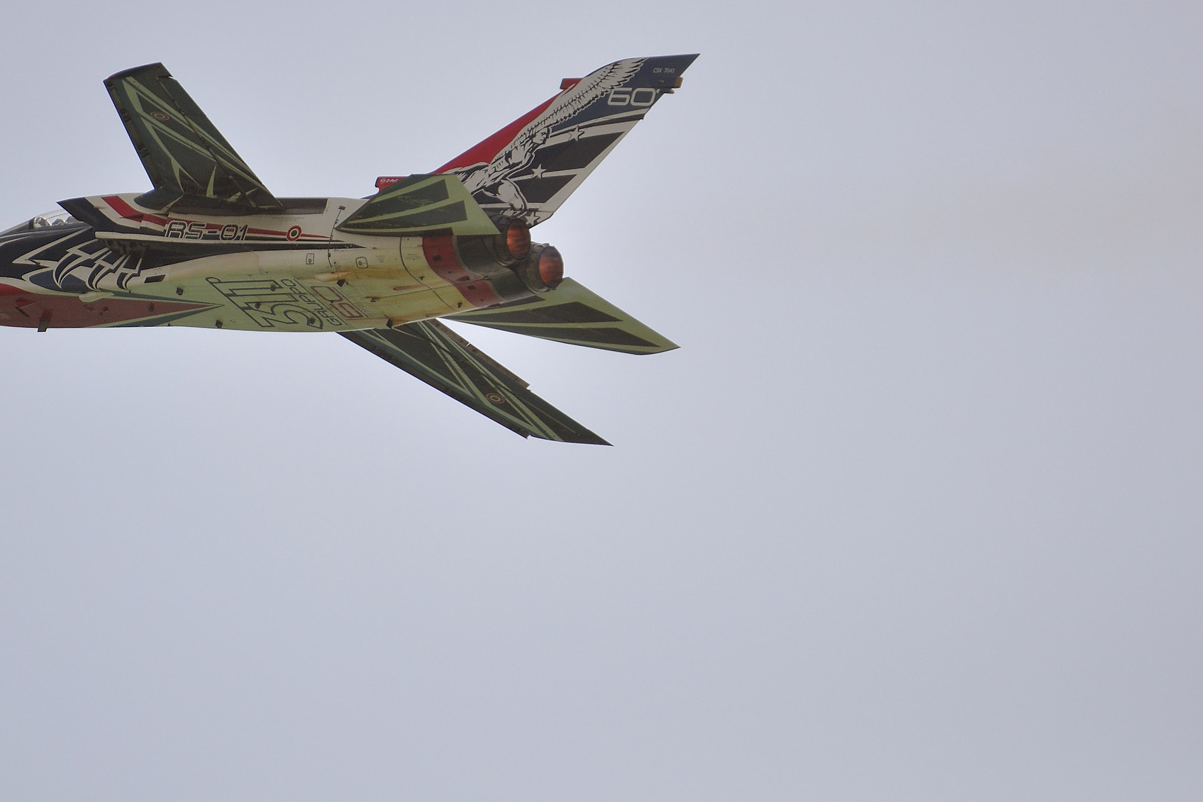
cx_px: 456
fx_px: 21253
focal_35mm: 636
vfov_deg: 2.2
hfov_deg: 3.2
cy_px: 299
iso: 220
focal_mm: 300
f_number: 5.6
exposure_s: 1/1600
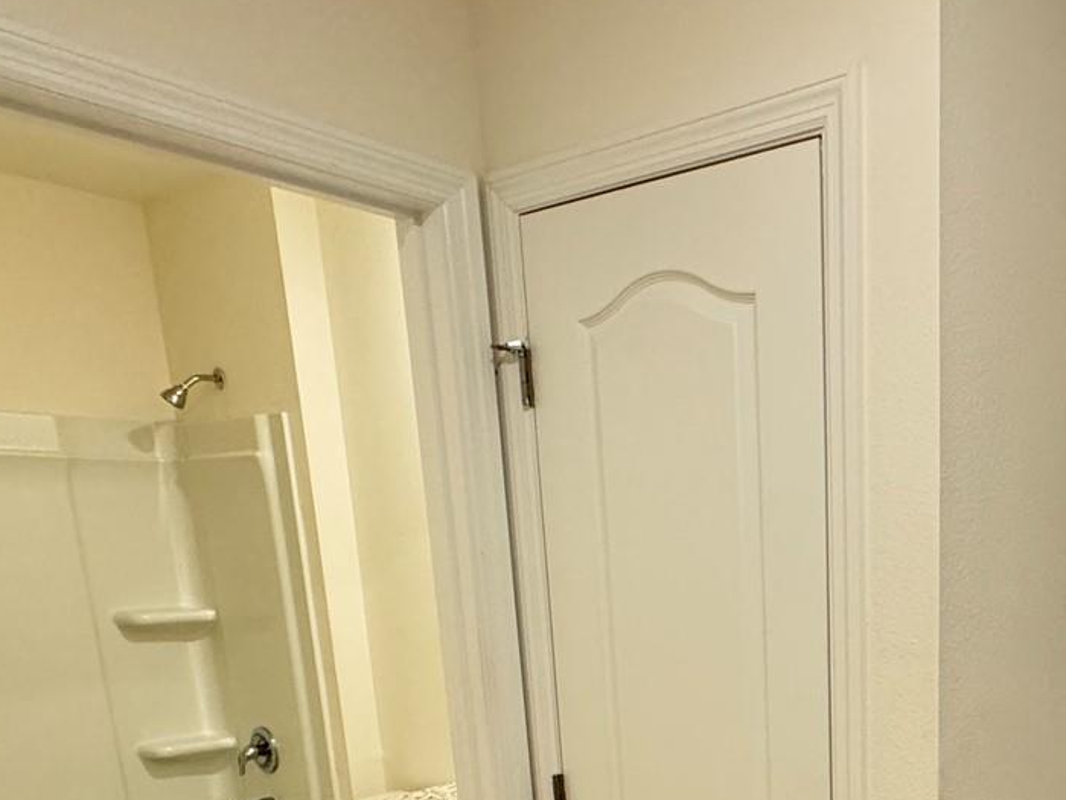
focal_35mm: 32
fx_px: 985
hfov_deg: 51.8
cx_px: 908
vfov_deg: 40.2
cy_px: 750
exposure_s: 1/60
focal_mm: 2.22
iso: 320
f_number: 2.2
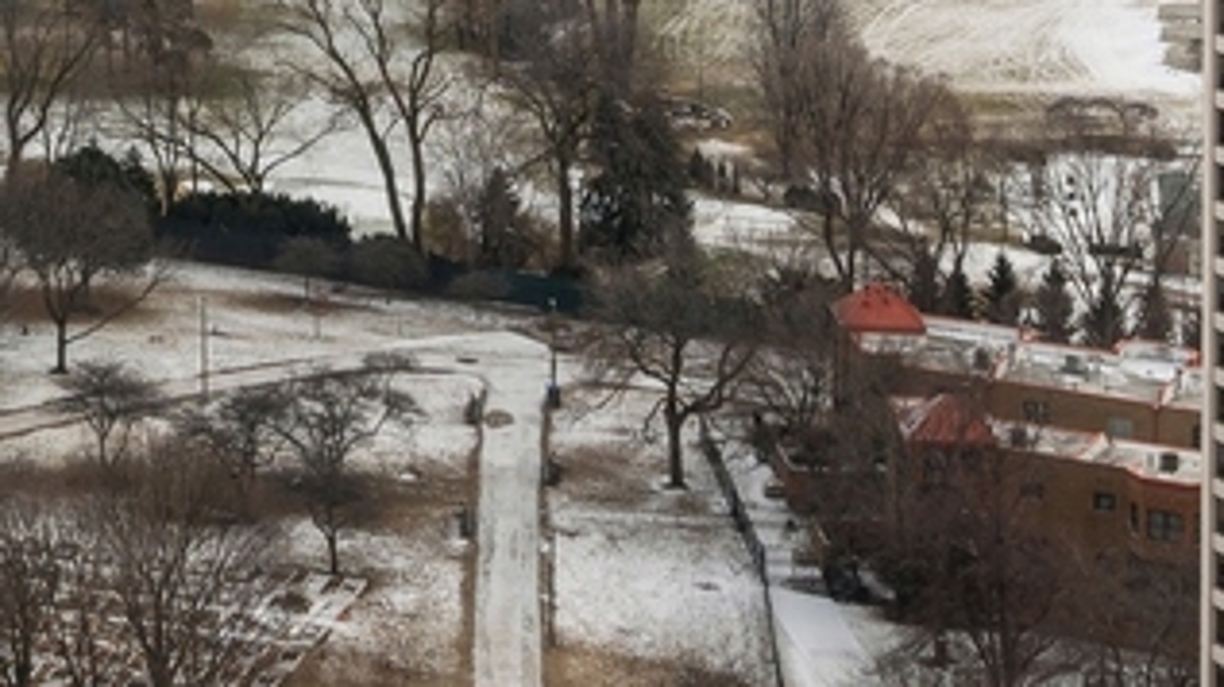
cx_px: -732
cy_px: -1077
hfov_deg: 12.6
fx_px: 5223
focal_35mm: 161
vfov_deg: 7.0
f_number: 13
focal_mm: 30
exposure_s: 1/60
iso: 100
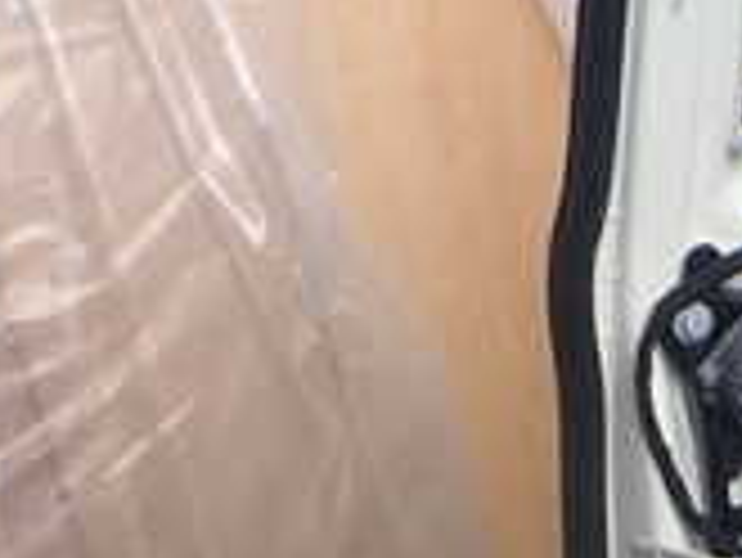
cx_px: 931
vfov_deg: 13.6
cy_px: 248
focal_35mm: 109
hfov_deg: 17.1
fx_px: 2338
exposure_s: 1/160
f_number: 3.2
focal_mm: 5.4
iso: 100
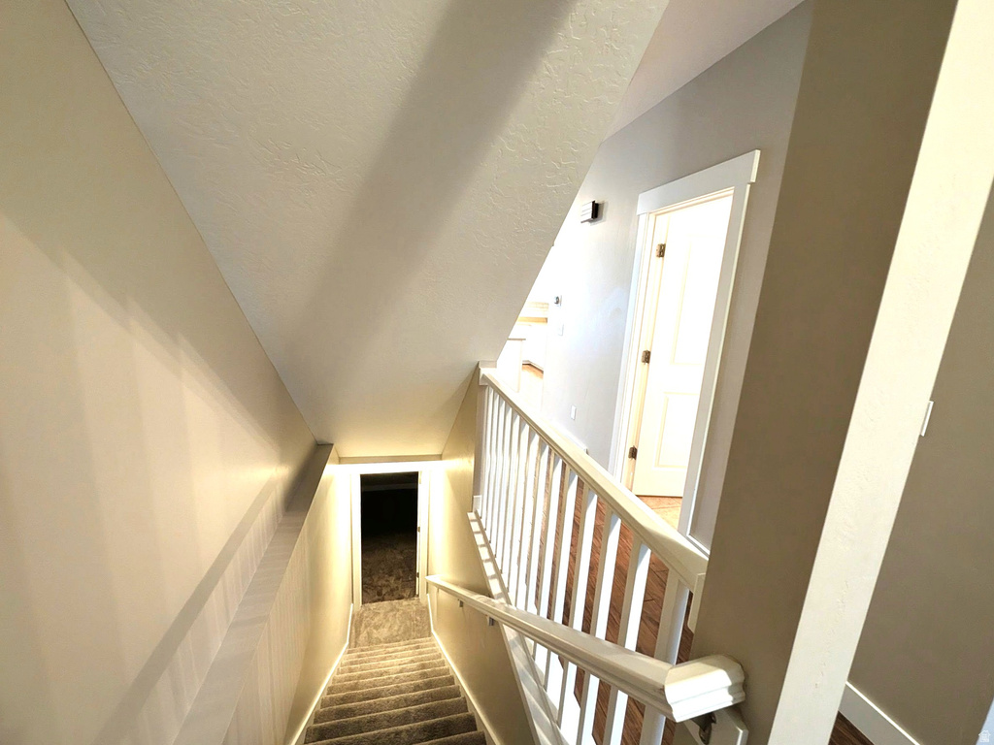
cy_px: 372
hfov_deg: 110.5
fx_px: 345
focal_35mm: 12
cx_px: 497
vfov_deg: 94.5
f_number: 1.7
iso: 171
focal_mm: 2.02
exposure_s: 1/24
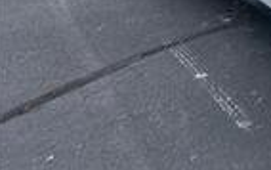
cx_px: 475
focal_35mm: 98
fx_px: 724
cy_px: -107
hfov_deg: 17.5
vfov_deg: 12.5
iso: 50
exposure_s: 1/2045
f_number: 1.5
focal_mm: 5.7
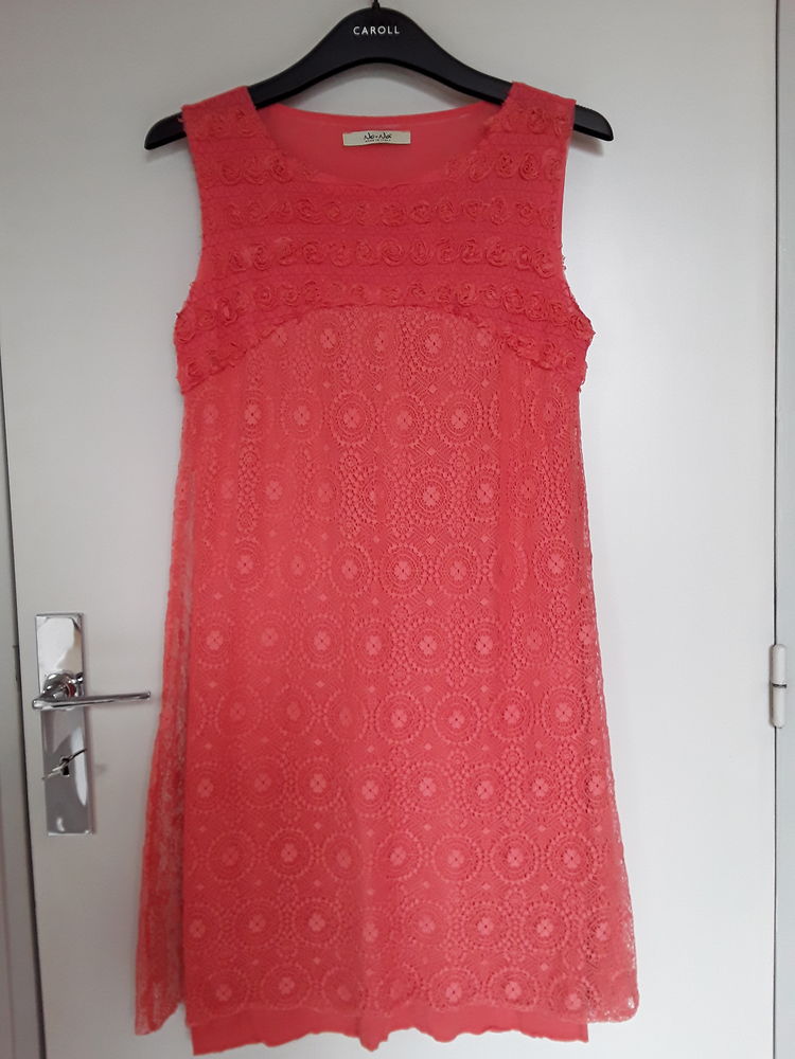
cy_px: 530
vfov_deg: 65.3
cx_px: 398
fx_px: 827
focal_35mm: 27
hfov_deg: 51.4
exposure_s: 1/33
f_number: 1.9
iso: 100
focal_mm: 2.91
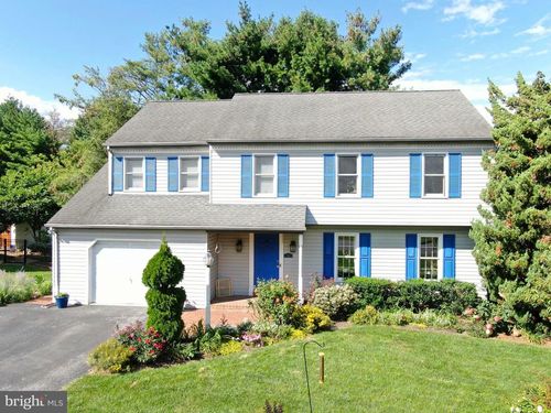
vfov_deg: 46.8
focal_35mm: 30
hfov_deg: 60.0
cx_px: 276
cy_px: 206
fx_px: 478
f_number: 3.1
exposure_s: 1/500
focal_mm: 5.22
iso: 100
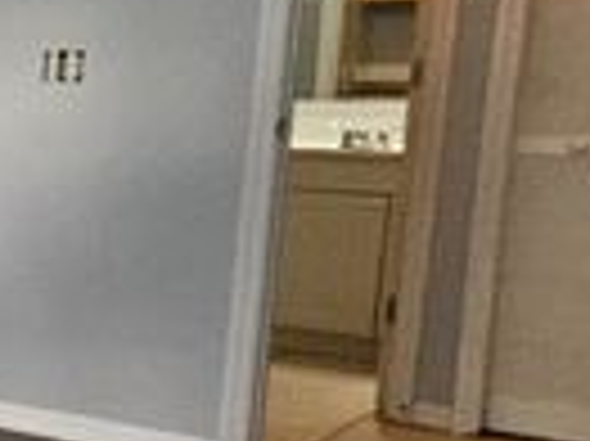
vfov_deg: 21.0
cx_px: -813
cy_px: 184
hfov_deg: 15.4
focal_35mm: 70
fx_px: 1192
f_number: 2.2
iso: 250
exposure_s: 1/77.4
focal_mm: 1.74
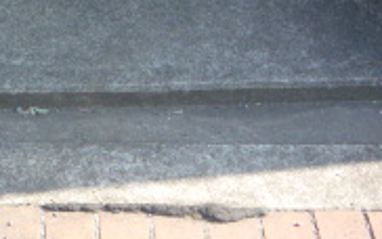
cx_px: 57
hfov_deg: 18.4
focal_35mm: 112
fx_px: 1167
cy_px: -159
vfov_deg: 11.1
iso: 100
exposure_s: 1/125
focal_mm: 5.2
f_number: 4
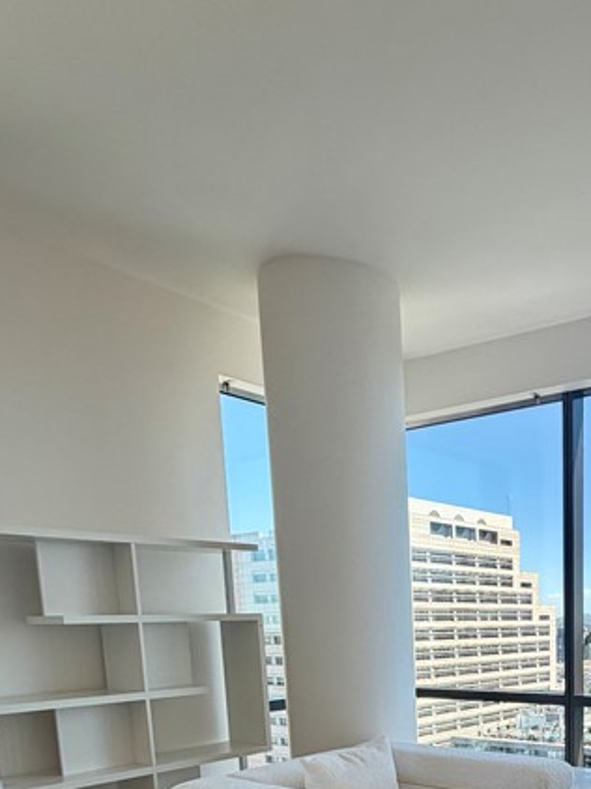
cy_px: 748
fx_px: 775
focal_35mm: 34
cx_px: 531
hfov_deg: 38.9
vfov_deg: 47.0
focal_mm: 2.22
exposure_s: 1/398
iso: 50
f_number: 2.2
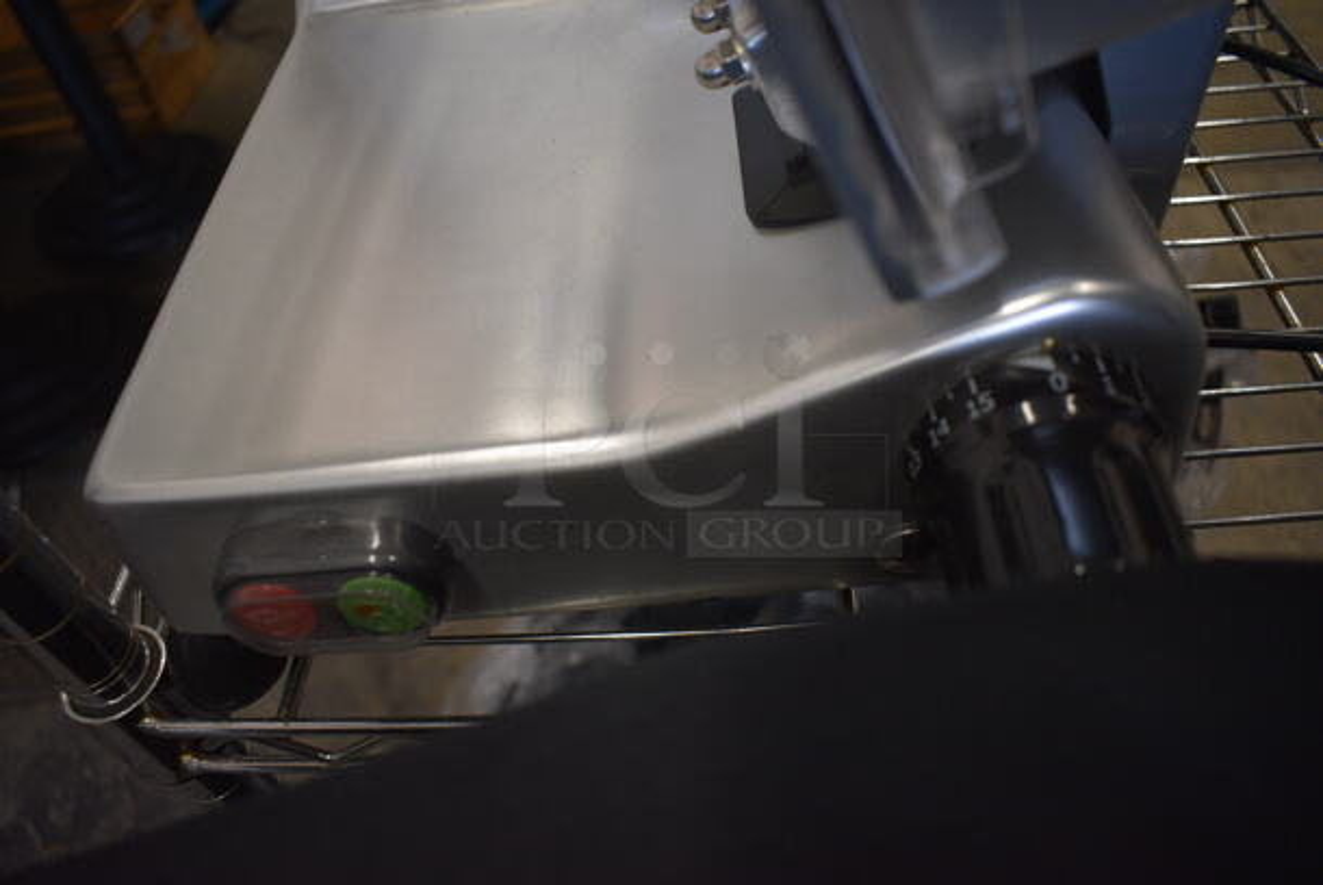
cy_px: 442
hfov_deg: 67.3
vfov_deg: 48.0
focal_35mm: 27
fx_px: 993
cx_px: 662
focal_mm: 18
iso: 800
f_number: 3.5
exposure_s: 1/250
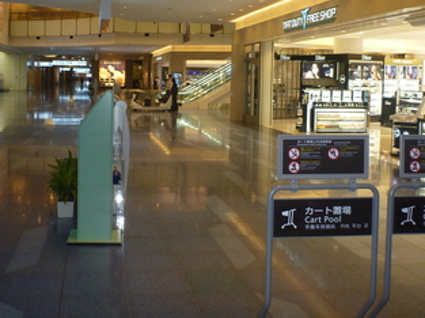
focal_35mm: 43
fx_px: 527
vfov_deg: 33.3
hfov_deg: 43.4
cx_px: 148
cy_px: 110
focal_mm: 4.9
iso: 250
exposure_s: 1/60
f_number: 3.3
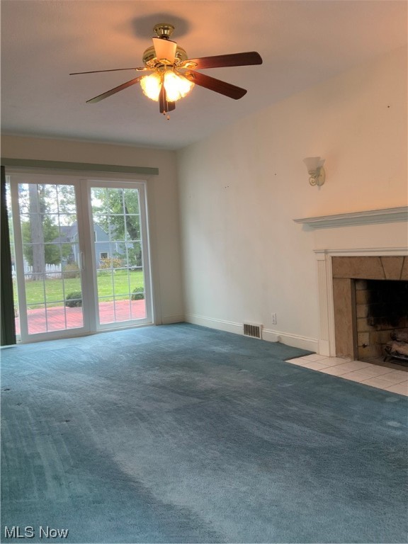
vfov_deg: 61.7
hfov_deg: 48.2
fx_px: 456
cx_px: 204
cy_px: 272
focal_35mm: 29
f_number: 1.8
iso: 50
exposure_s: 1/60
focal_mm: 3
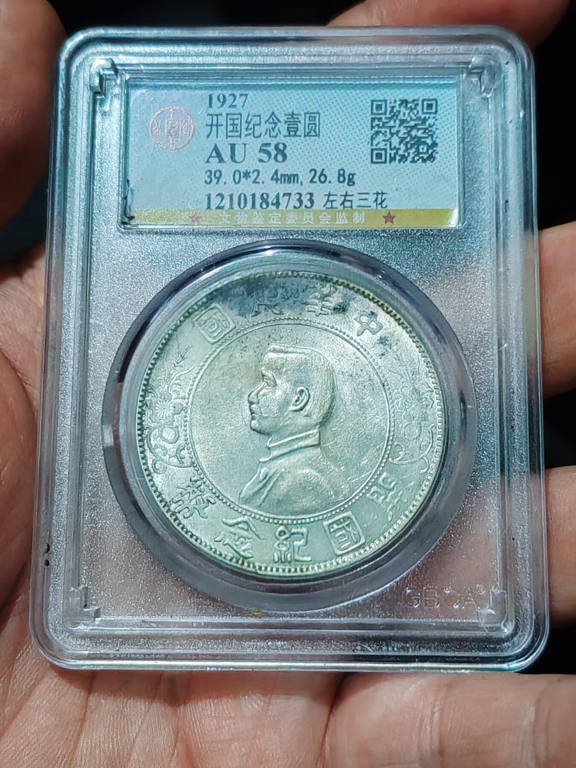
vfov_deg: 35.5
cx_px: 288
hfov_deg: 27.0
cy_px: 384
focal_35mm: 54
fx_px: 1198
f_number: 1.9
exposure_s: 1/50
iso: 4000
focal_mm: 6.12
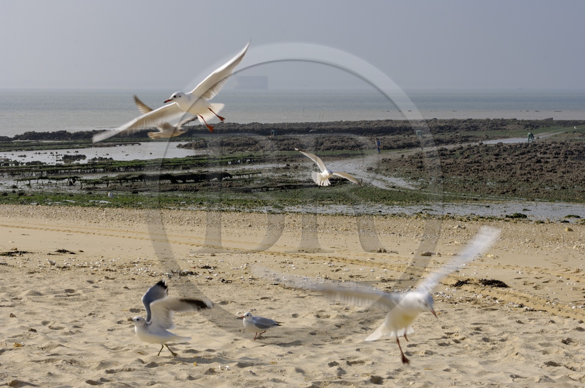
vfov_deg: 13.0
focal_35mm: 105
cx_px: 292
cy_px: 194
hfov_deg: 19.5
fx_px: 1704
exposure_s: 1/160
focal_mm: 70
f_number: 11
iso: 100
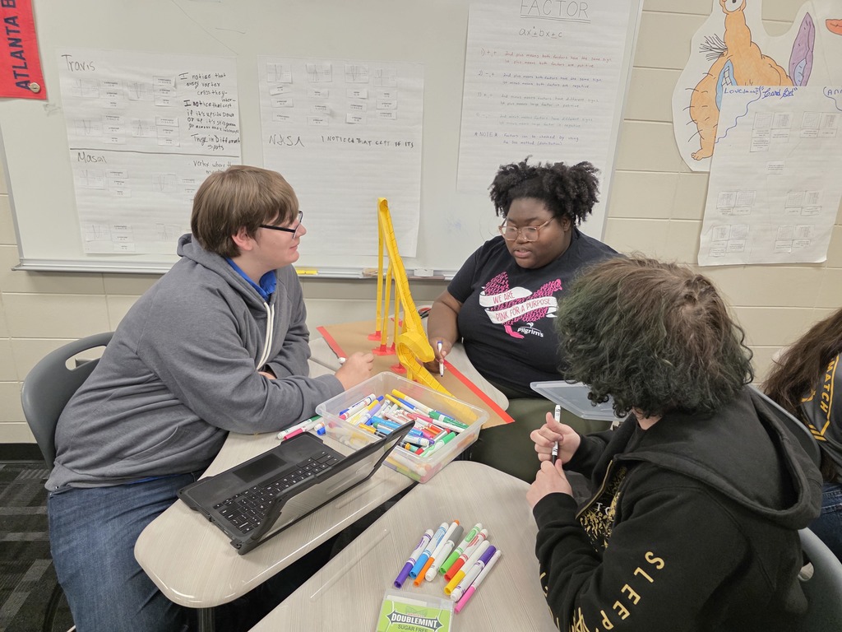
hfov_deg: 73.9
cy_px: 316
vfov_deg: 58.9
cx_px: 421
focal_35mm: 23
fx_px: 559
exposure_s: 1/120
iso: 400
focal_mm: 6.3
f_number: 1.7
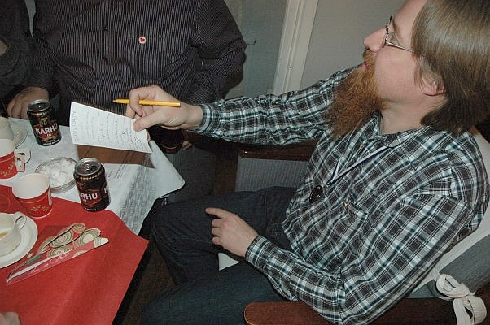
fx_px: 367
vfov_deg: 47.8
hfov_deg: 67.4
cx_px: 245
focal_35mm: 27
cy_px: 162
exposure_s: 1/60
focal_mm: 18
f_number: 5
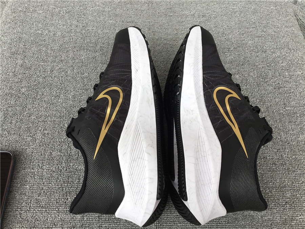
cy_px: 114
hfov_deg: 58.4
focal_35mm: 31
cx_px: 152
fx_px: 273
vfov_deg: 45.4
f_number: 2.4
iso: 25
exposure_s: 1/185
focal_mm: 3.3
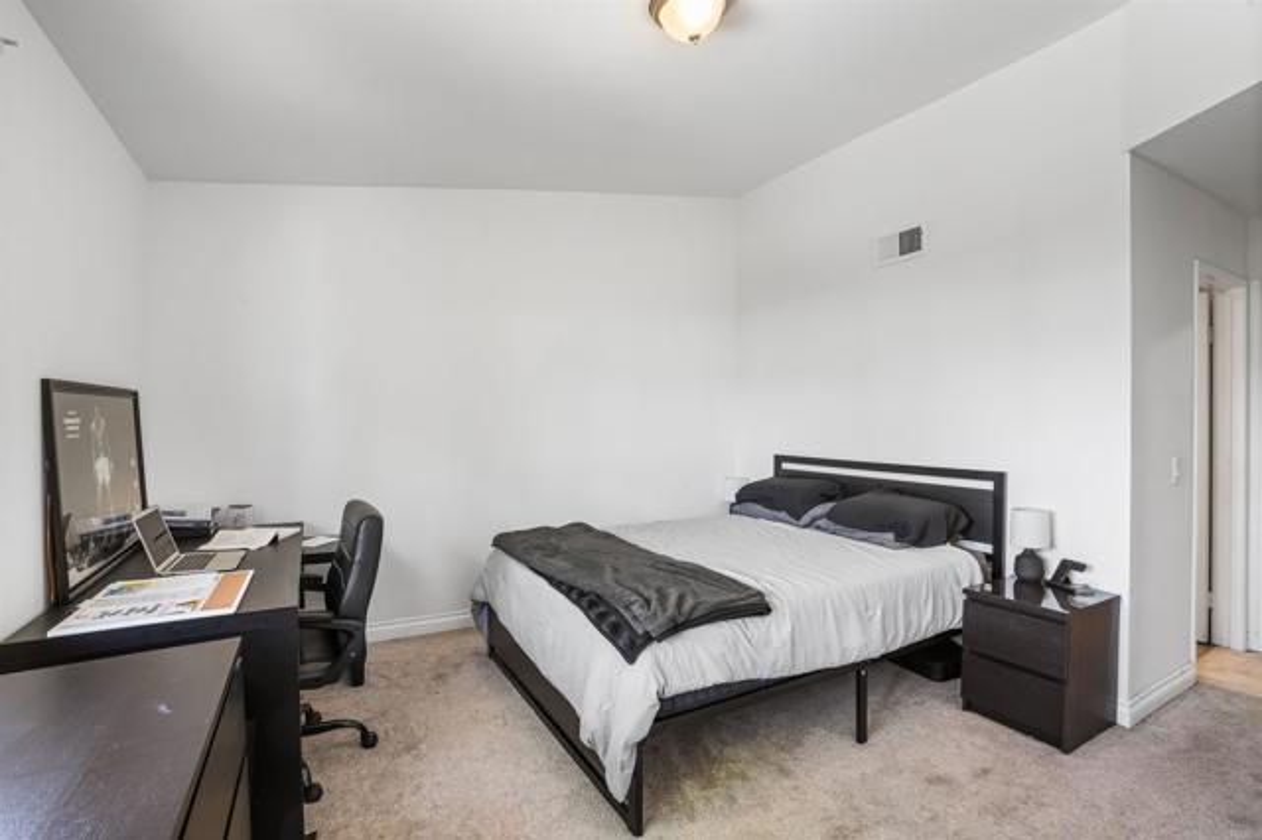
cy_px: 420
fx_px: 561
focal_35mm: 16
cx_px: 631
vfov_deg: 73.7
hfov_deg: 96.8
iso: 800
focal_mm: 16
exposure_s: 1/30
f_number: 11
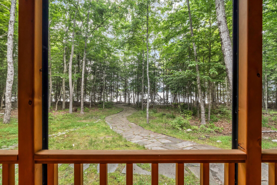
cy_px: 92
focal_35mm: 16
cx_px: 138
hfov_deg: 95.0
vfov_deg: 72.0
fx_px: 127
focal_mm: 16.5
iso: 640
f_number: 8
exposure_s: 1/40
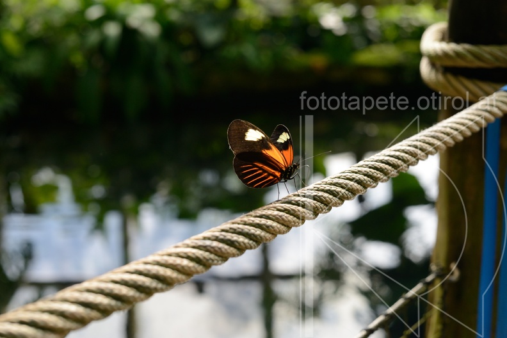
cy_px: 169
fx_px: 704
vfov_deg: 27.0
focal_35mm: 50
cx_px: 254
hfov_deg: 39.6
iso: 1250
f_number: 7.1
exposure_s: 1/400
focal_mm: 50
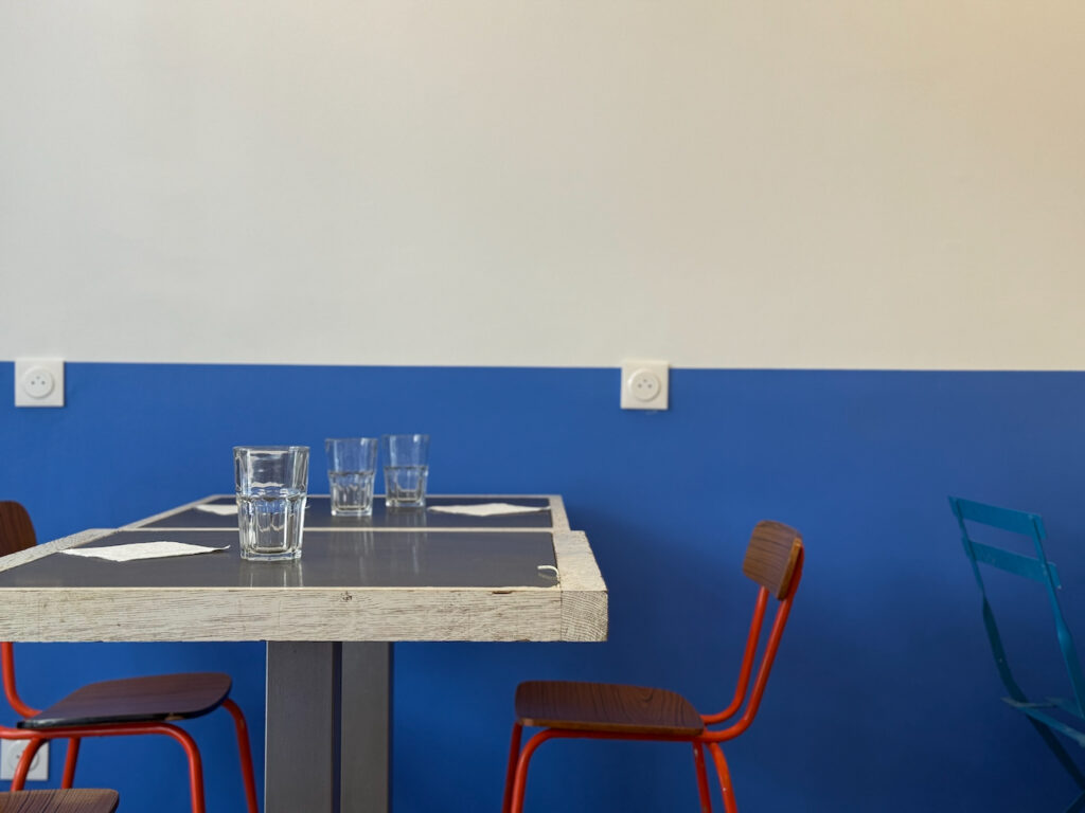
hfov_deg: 39.7
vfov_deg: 30.3
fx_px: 1505
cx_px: 542
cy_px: 406
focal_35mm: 48
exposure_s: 1/100
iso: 64
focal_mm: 6.76
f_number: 1.78
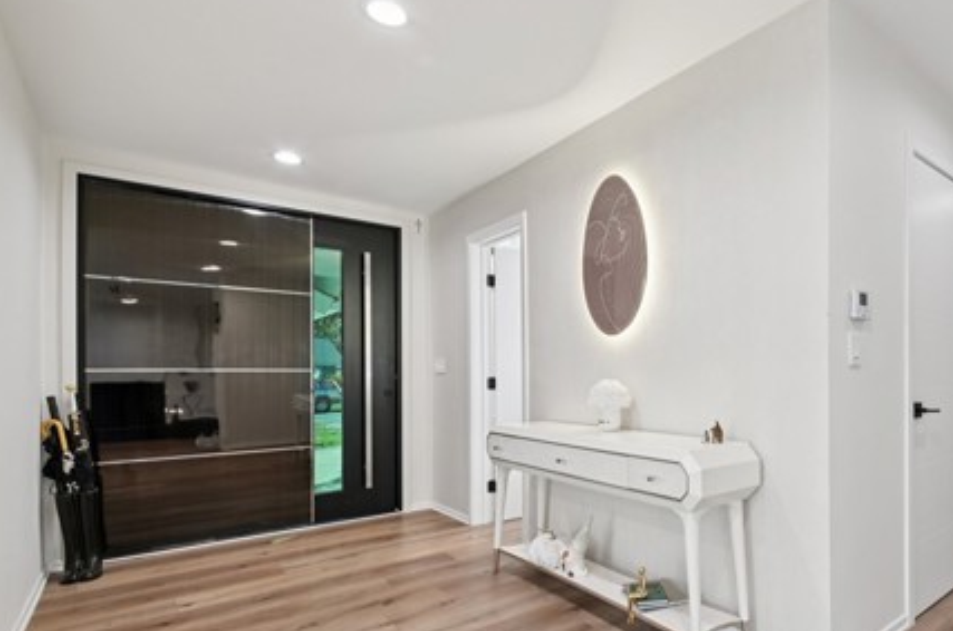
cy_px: 371
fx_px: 555
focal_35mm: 21
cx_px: 665
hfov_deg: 77.6
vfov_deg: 58.9
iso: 250
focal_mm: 14
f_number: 8
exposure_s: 1/6
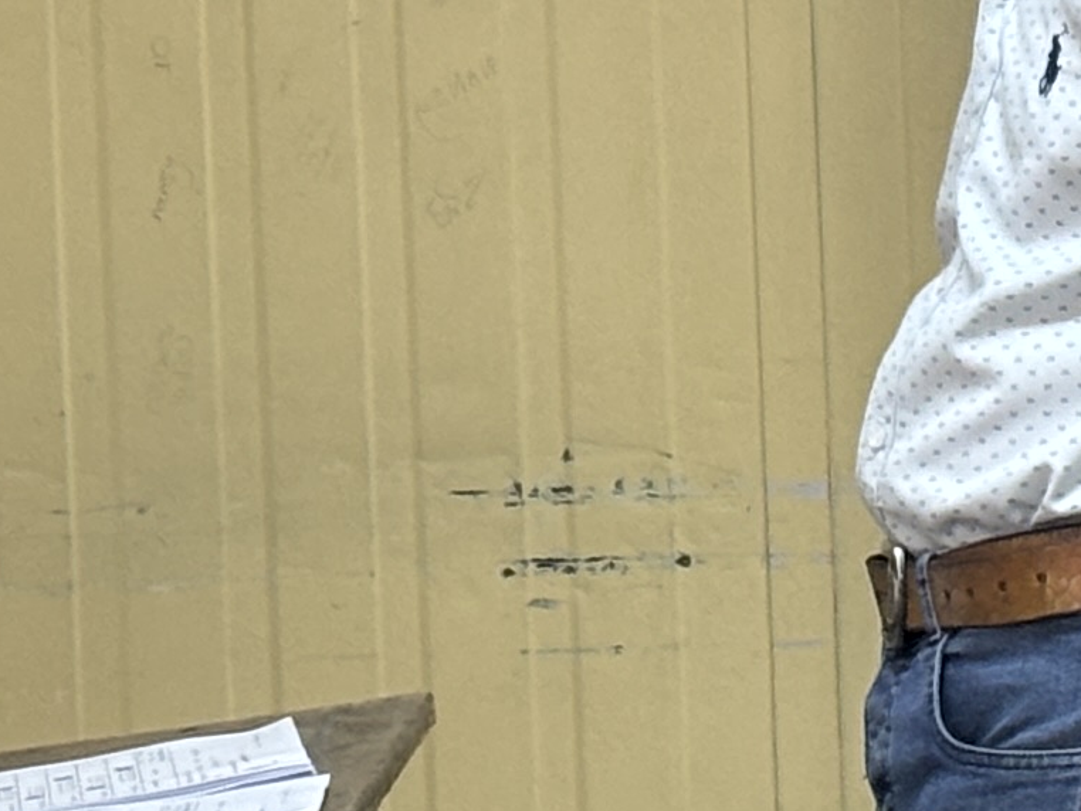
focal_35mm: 275
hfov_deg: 7.2
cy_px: -136
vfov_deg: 5.4
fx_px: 8590
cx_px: 1253
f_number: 1.6
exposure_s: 1/50
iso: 100
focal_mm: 5.96
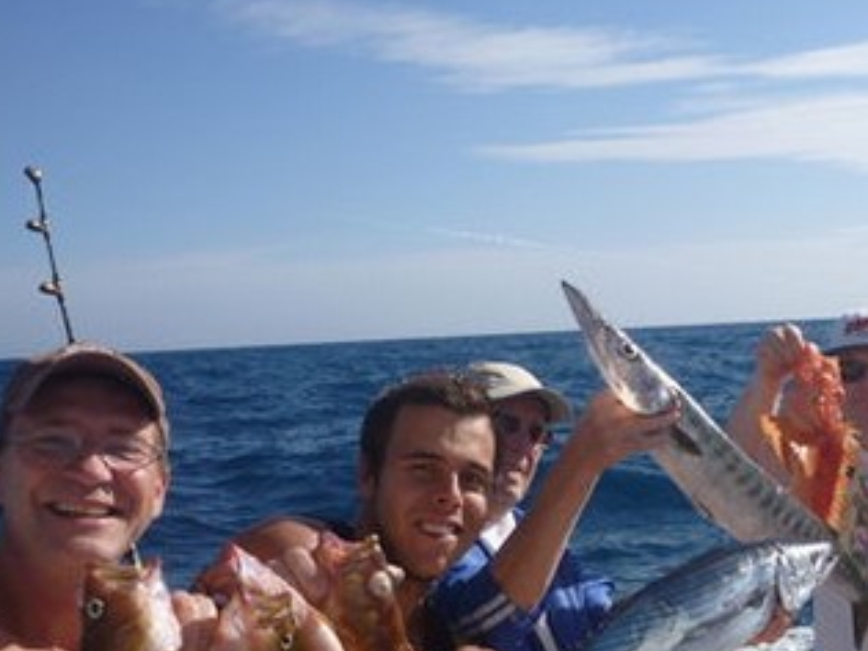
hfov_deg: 33.8
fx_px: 1404
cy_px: 571
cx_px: 634
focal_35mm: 56
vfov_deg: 25.4
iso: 100
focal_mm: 4.9
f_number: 3.3
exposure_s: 1/1300
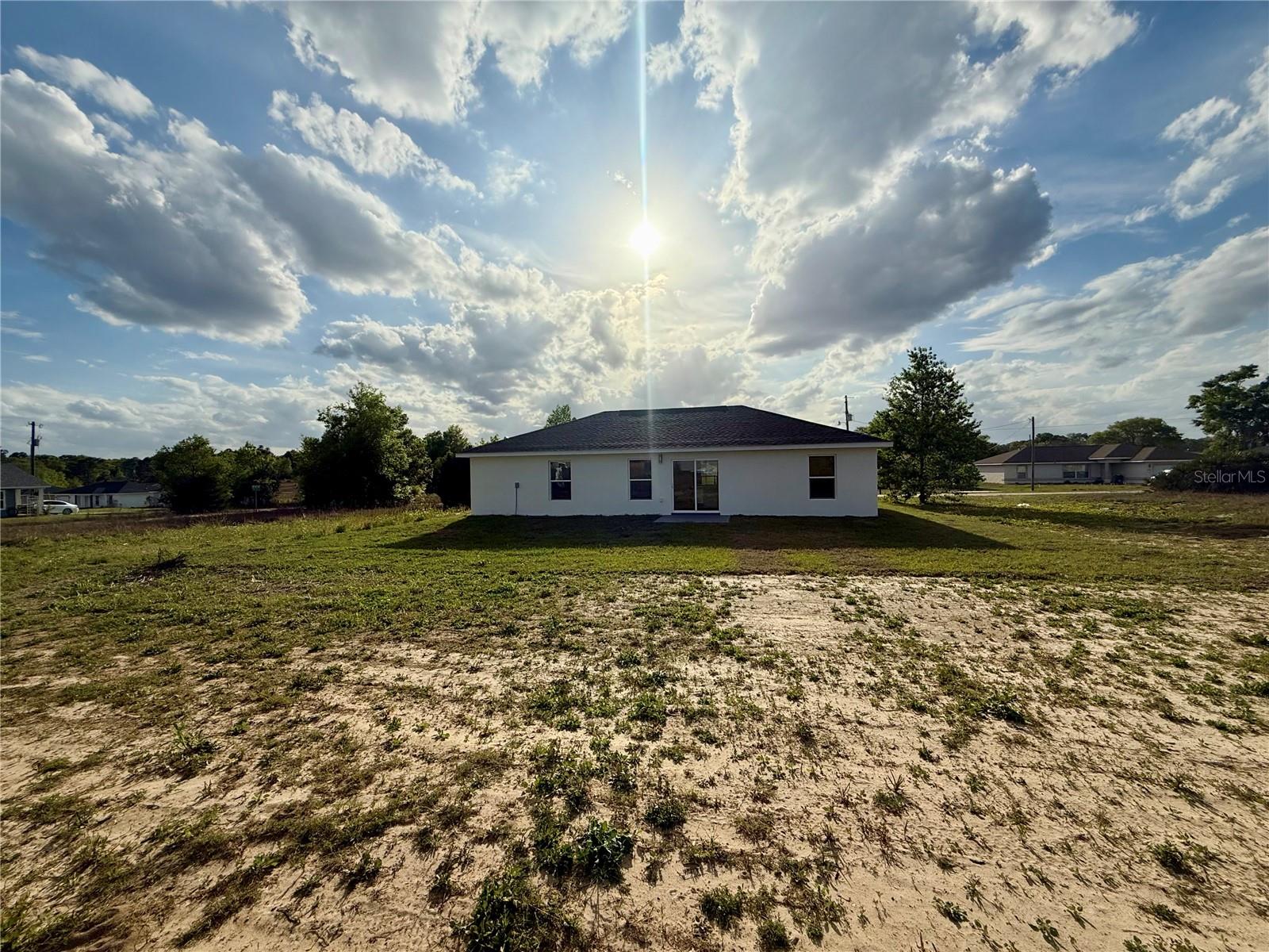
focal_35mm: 14
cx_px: 634
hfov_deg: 102.1
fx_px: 513
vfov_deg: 85.7
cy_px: 476
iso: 50
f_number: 2.2
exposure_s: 1/6173
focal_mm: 2.22
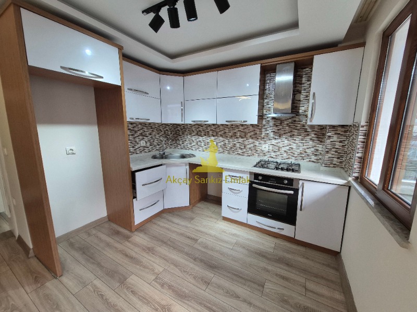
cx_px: 208
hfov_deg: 106.2
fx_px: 157
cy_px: 156
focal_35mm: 13
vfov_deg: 89.9
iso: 80
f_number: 2.2
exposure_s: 1/100
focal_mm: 1.74
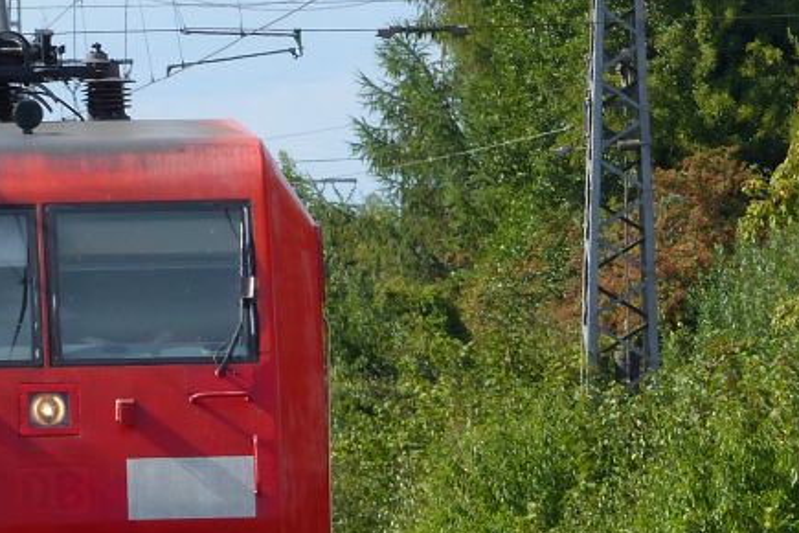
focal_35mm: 666
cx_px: 242
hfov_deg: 3.1
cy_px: 281
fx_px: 14780
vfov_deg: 2.1
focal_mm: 41.8
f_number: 4
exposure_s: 1/640
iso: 100
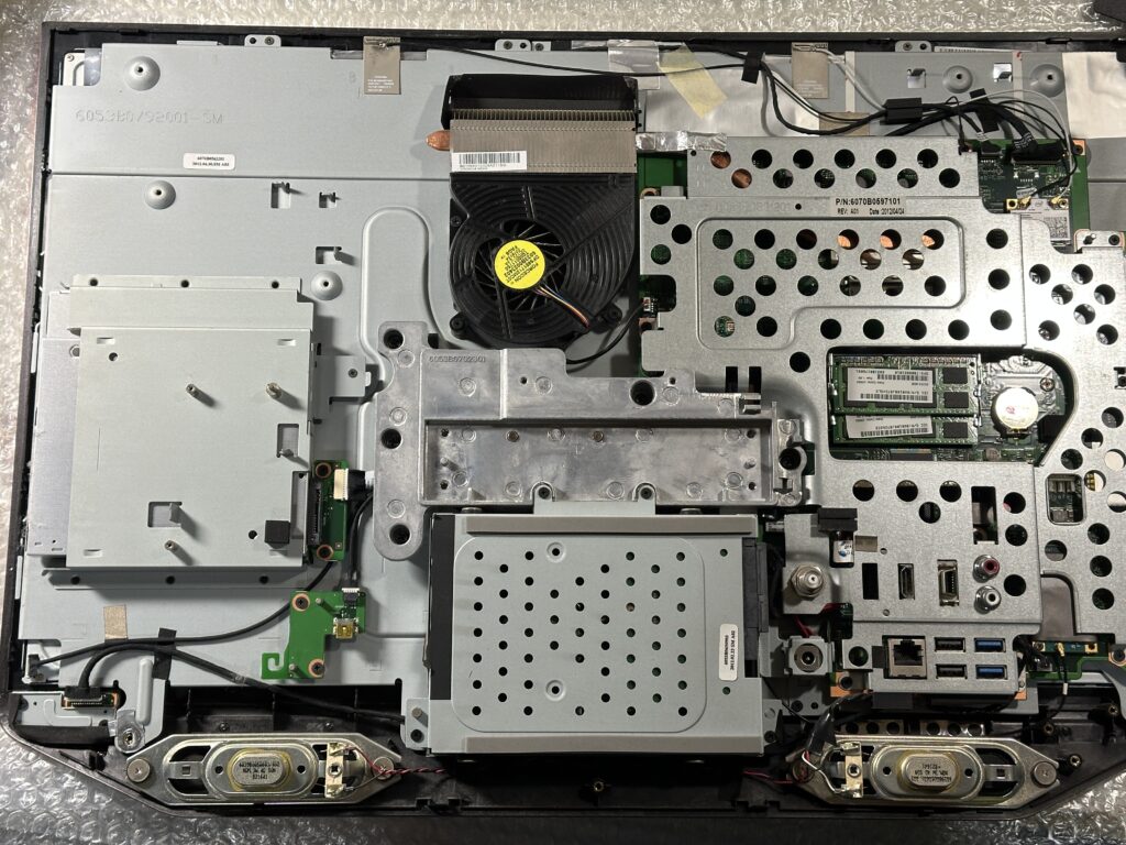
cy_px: 422
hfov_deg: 39.7
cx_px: 563
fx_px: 1561
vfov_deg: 30.3
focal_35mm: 48
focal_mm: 6.86
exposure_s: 1/50
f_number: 1.78
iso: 80
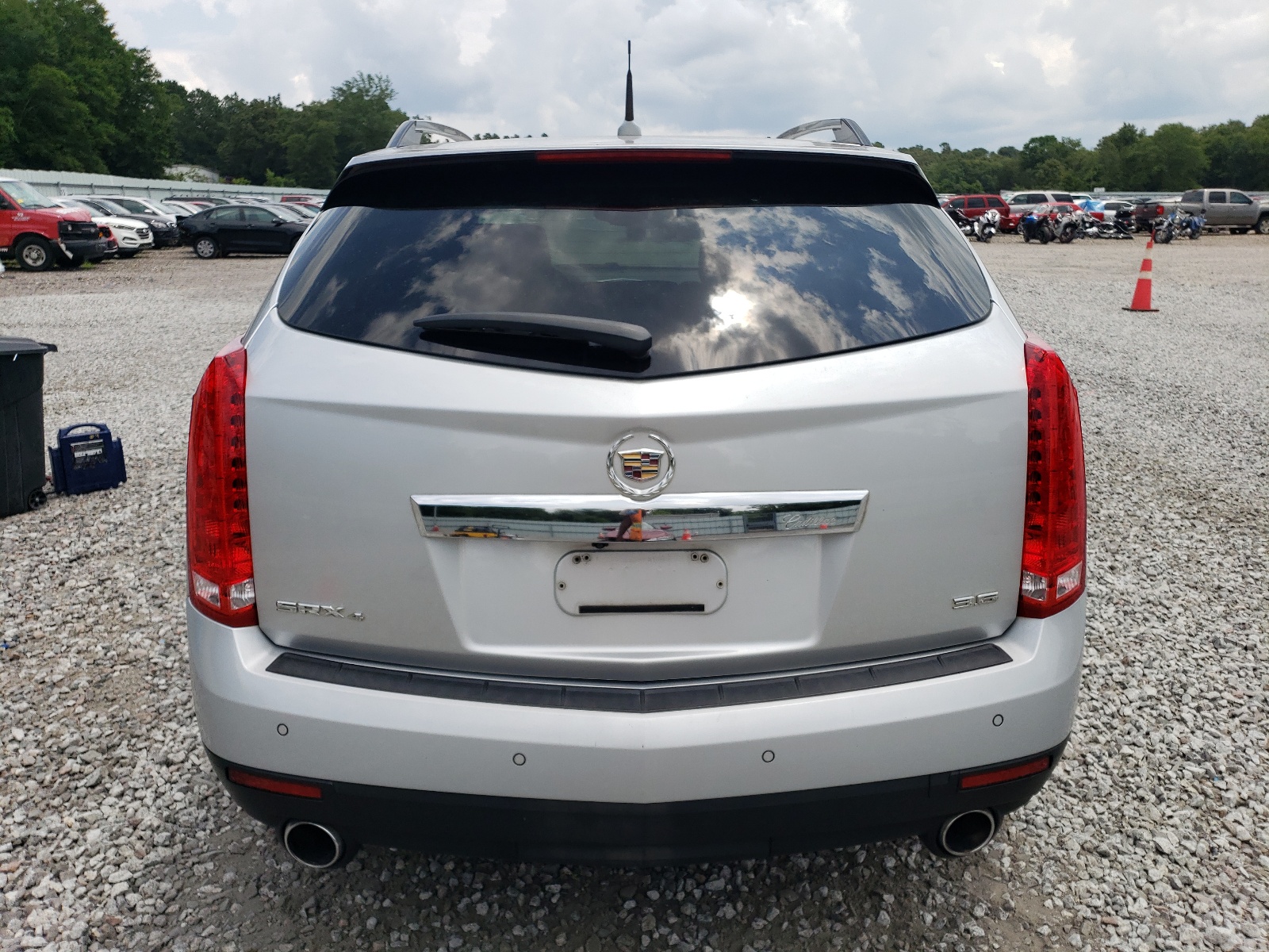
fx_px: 953
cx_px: 634
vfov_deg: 53.1
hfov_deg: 67.3
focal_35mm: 26
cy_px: 476
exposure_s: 1/3333
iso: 50
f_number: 1.5
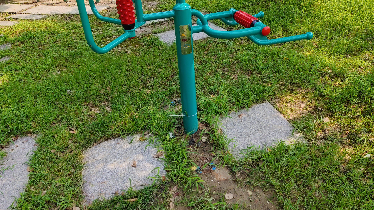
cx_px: 188
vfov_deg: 41.3
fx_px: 278
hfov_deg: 67.9
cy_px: 86
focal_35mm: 28
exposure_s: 1/2526
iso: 50
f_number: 1.8
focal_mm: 4.71
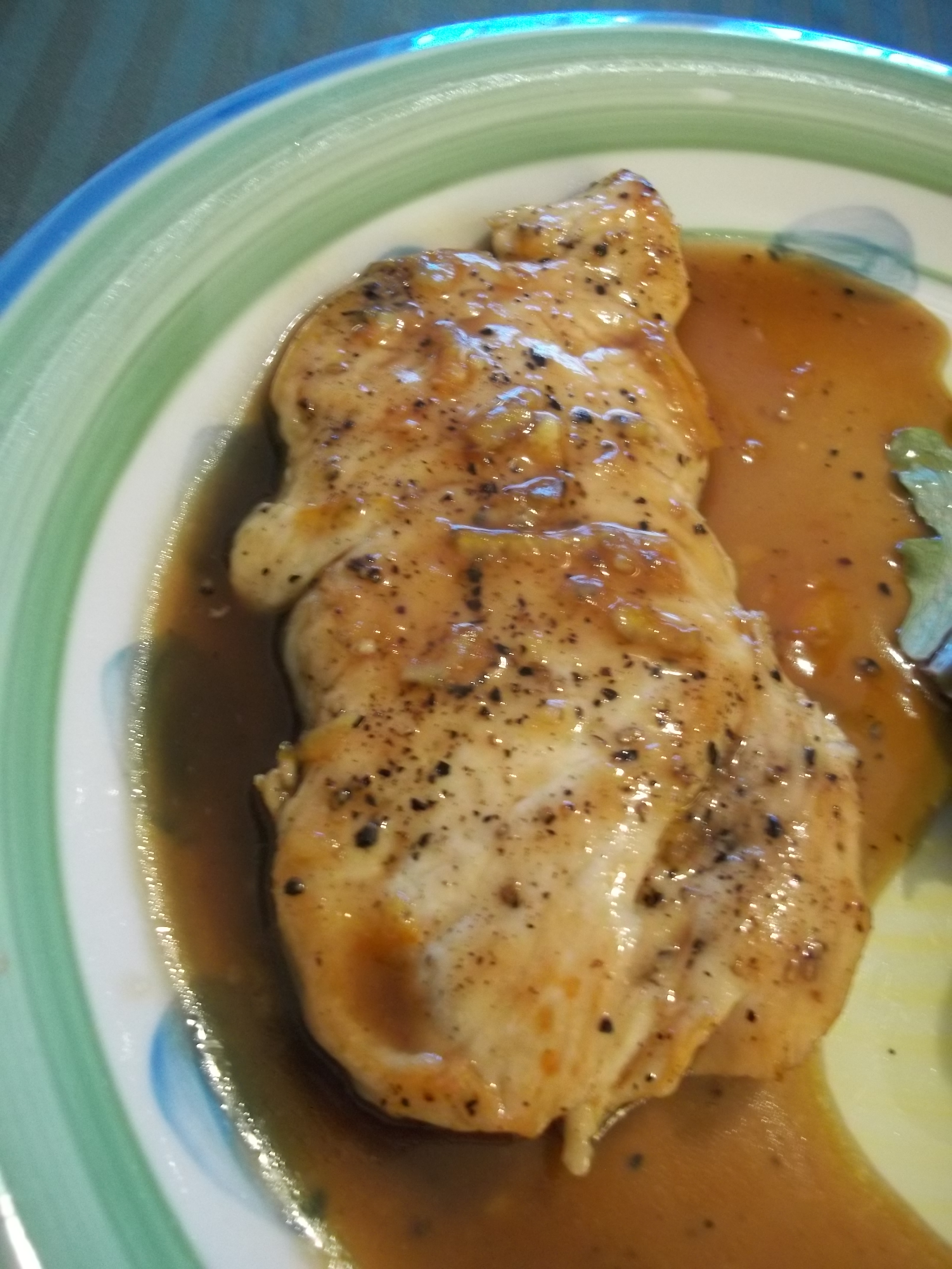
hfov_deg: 44.2
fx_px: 1173
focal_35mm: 32
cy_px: 634
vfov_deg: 56.8
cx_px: 476
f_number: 2.9
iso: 248
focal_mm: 5.7
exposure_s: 1/8
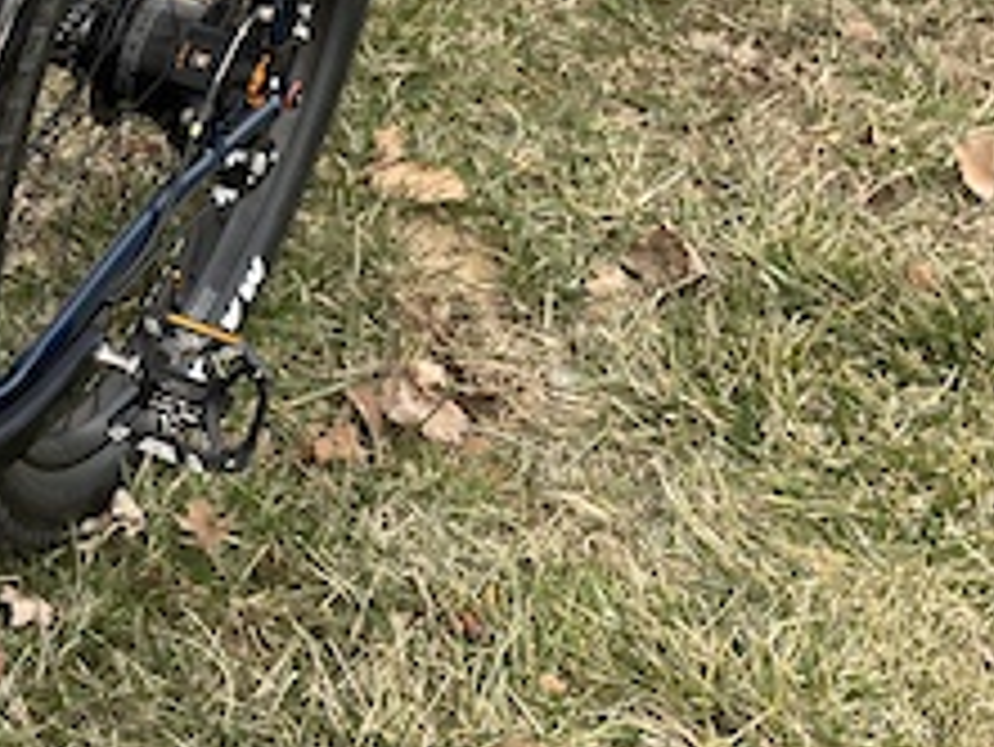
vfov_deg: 15.7
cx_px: -634
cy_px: 207
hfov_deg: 17.9
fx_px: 2701
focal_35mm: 94
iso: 50
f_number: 1.6
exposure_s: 1/504
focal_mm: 5.1
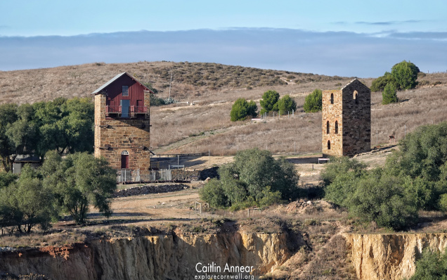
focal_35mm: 284
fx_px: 3461
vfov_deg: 4.6
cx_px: 224
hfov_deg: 7.4
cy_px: 134
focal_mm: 101.58
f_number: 4
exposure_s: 1/640
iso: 100
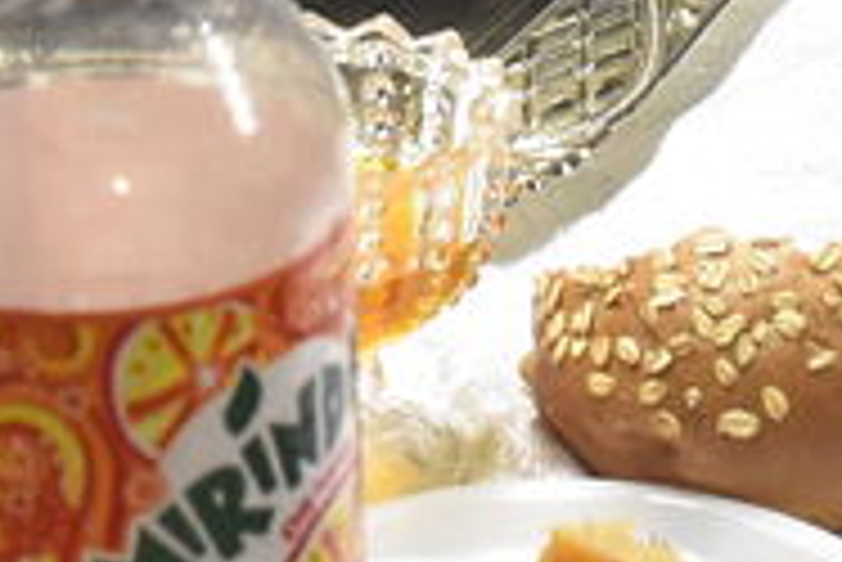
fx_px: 5266
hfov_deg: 9.1
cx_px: 689
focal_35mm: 225
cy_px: -967
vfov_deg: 5.8
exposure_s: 1/60
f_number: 5.6
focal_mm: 20
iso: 2000
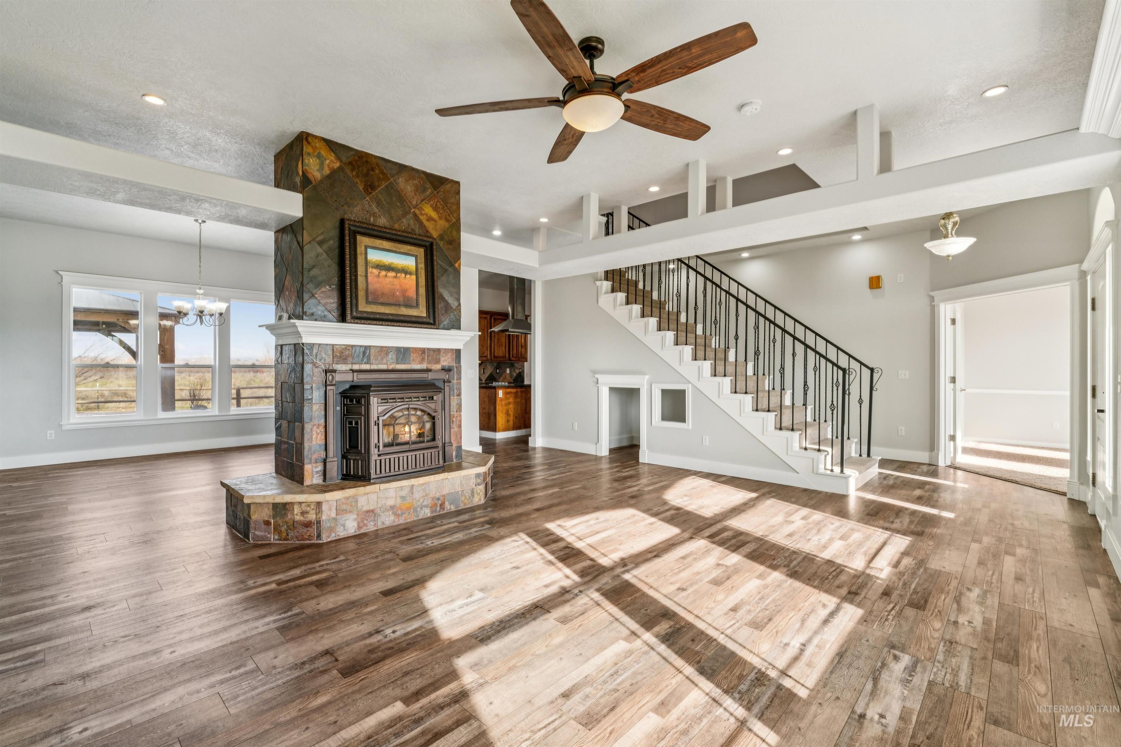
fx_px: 495
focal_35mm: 16
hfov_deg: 97.1
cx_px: 560
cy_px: 374
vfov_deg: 74.1
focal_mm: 15.9
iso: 400
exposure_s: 1/25
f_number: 13
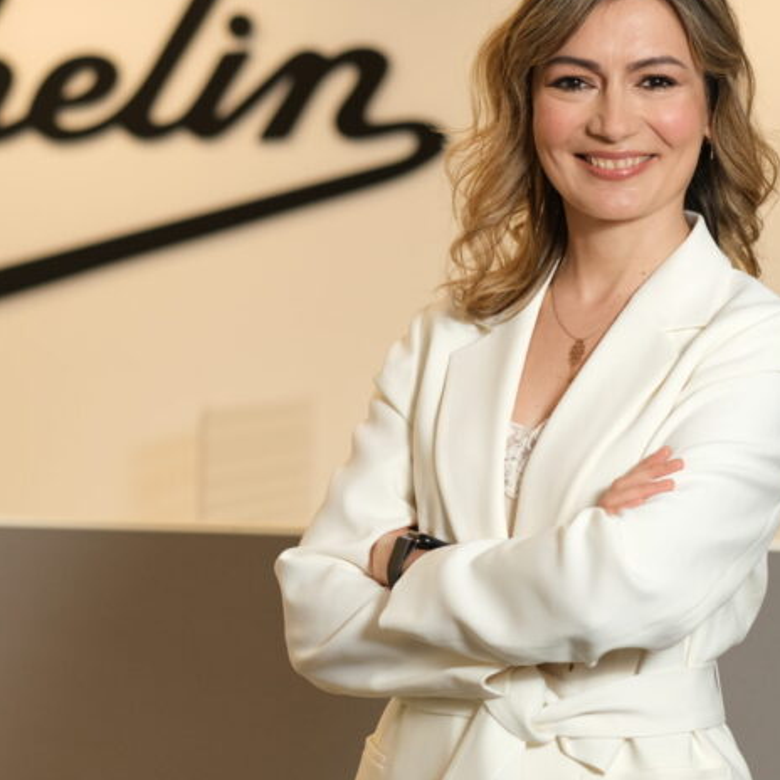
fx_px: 3926
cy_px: 387
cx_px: 323
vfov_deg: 11.3
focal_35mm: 154
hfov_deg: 11.3
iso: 200
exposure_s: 1/125
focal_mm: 56
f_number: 2.5
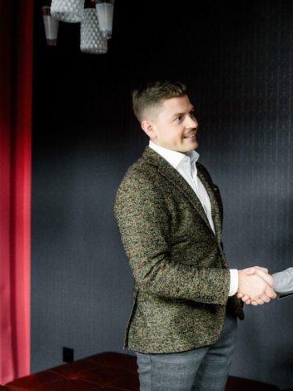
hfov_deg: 25.3
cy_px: 200
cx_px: 291
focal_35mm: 55
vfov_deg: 35.0
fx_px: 621
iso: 2500
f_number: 2.5
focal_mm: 35
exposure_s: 1/200
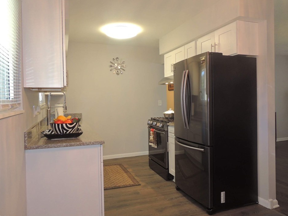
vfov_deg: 53.1
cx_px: 143
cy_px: 107
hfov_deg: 67.3
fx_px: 216
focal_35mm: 26
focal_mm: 4.3
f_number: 3
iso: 250
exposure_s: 1/40
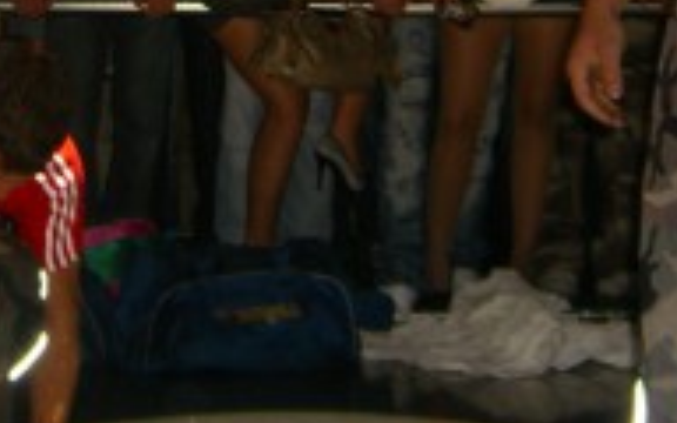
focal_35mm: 126
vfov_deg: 10.2
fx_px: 2325
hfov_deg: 16.5
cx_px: 162
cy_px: -116
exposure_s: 1/60
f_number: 2.8
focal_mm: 7.9
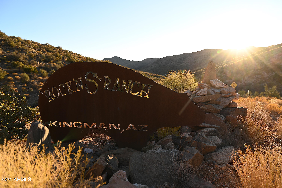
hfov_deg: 73.8
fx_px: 188
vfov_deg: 53.1
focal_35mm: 24
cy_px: 94
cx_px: 141
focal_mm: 24
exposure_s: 1/125
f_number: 5.6
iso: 100
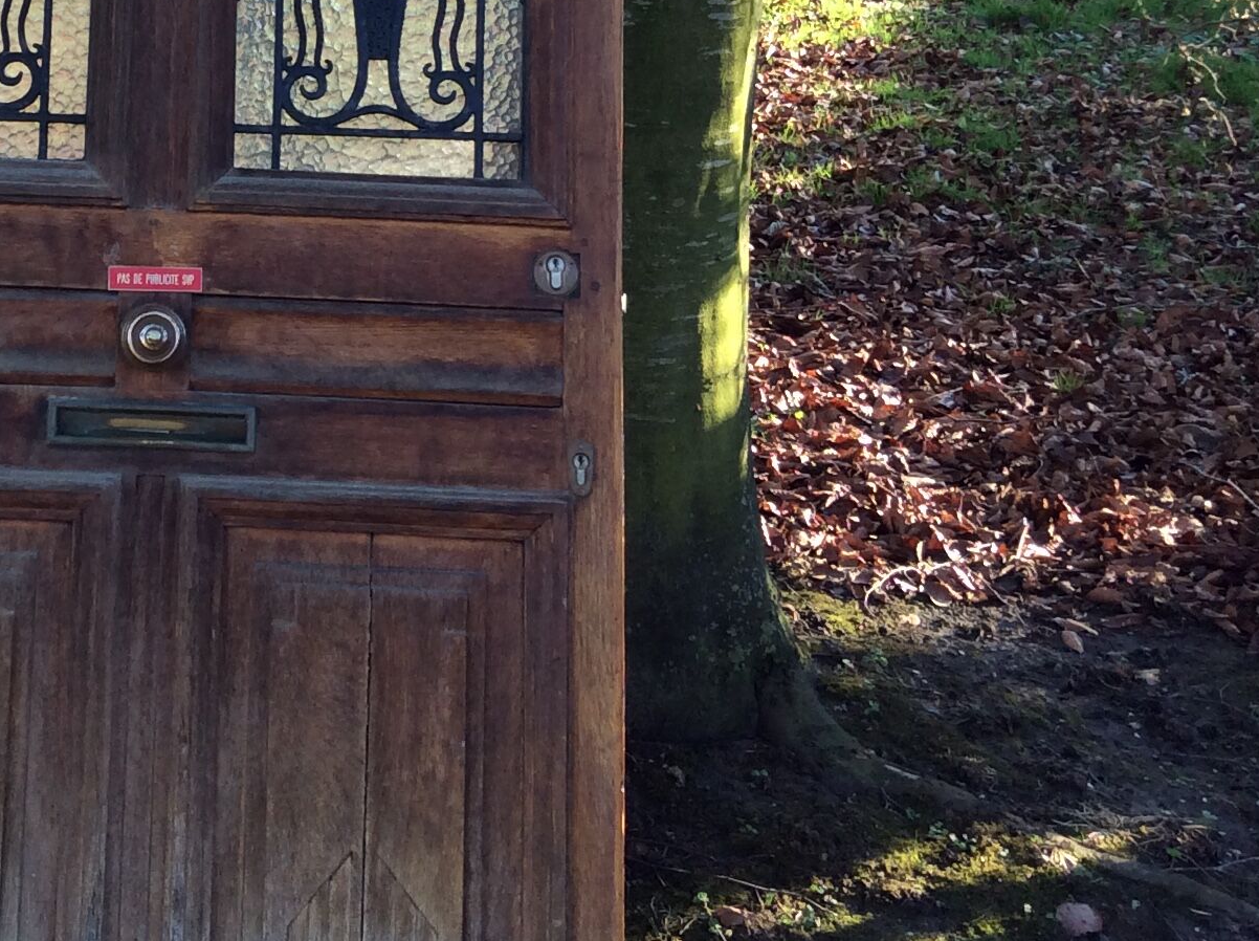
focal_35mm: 69
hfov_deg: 27.4
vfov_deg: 20.9
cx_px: 165
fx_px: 2506
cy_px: 146
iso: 32
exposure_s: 1/163
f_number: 2.4
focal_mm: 3.3
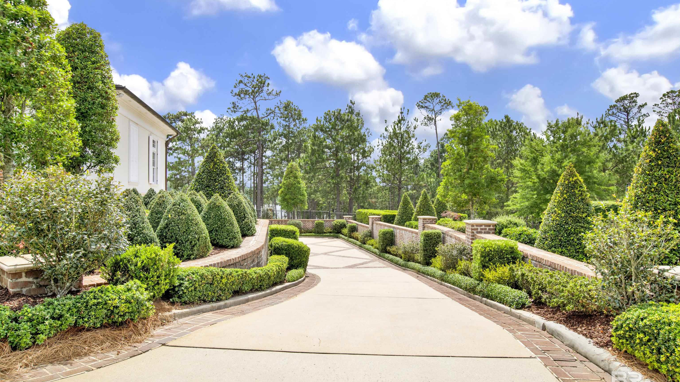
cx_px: 341
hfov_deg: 86.6
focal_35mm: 20
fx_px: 361
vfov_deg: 55.9
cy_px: 191
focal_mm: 19
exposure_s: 1/500
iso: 200
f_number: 11
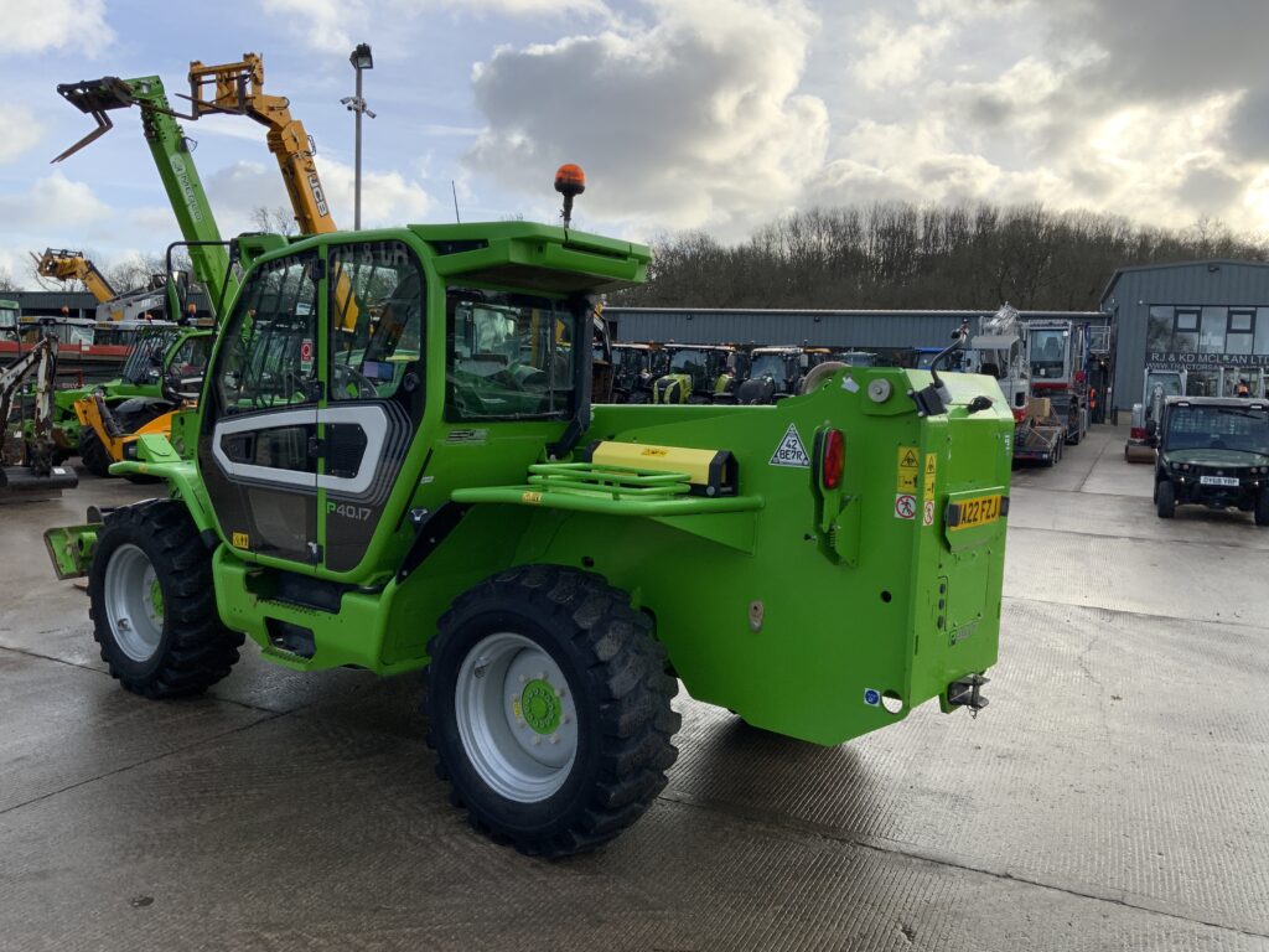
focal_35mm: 29
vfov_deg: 48.2
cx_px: 634
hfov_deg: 61.7
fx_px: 1063
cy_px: 476
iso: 16
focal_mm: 3
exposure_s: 1/1250
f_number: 1.8
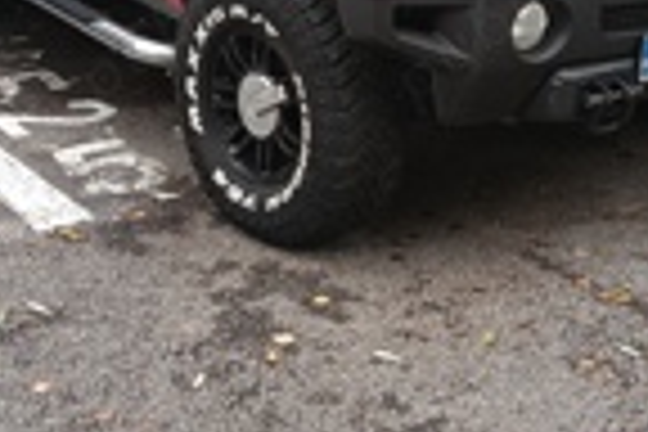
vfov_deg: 17.3
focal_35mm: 78
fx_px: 1404
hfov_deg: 25.9
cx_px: 382
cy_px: 63
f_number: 1.8
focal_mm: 3.98
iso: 80
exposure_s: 1/50
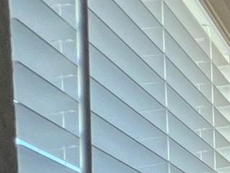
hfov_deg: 10.4
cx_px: 750
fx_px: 565
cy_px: 372
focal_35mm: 85
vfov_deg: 13.9
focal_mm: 1.57
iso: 80
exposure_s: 1/120
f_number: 1.8
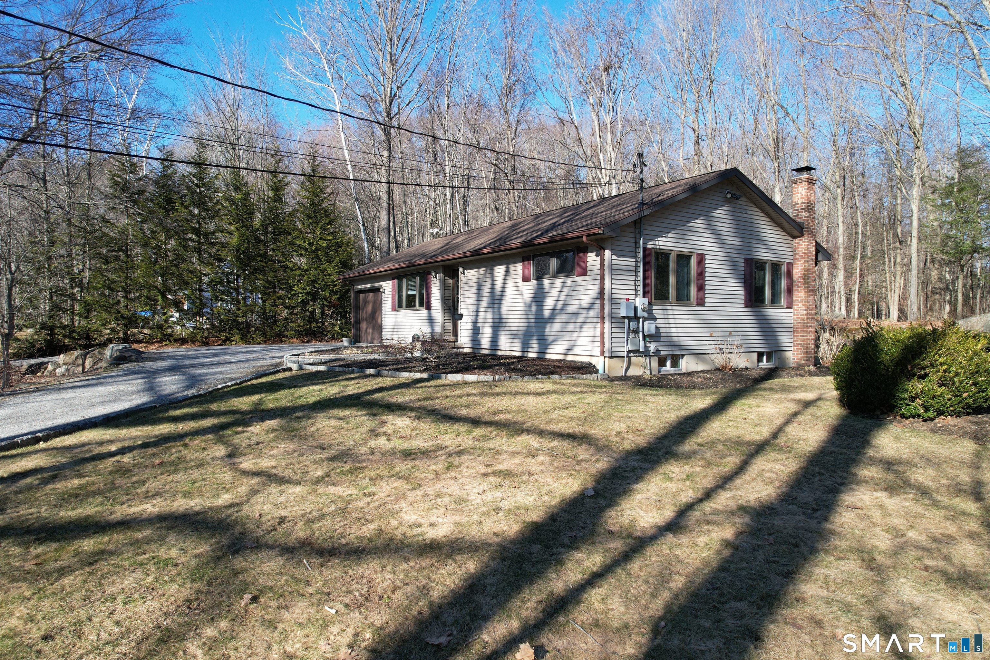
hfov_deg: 78.6
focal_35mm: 22
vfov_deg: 57.2
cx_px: 495
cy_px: 330
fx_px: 605
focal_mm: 8.38
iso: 100
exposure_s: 1/640
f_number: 2.8
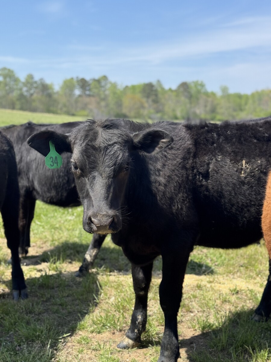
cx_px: 136
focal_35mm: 48
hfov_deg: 30.3
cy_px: 181
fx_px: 501
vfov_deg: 39.7
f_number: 1.78
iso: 64
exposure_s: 1/2513
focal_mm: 6.76
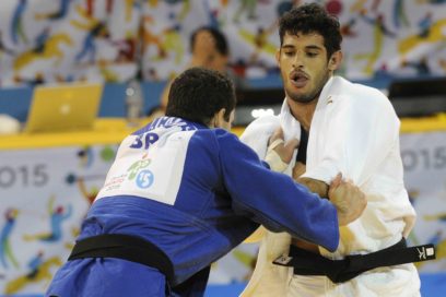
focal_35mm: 450
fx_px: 5575
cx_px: 223
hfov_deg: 4.6
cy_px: 148
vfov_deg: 3.1
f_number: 5
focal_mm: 300
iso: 1000
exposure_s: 1/320
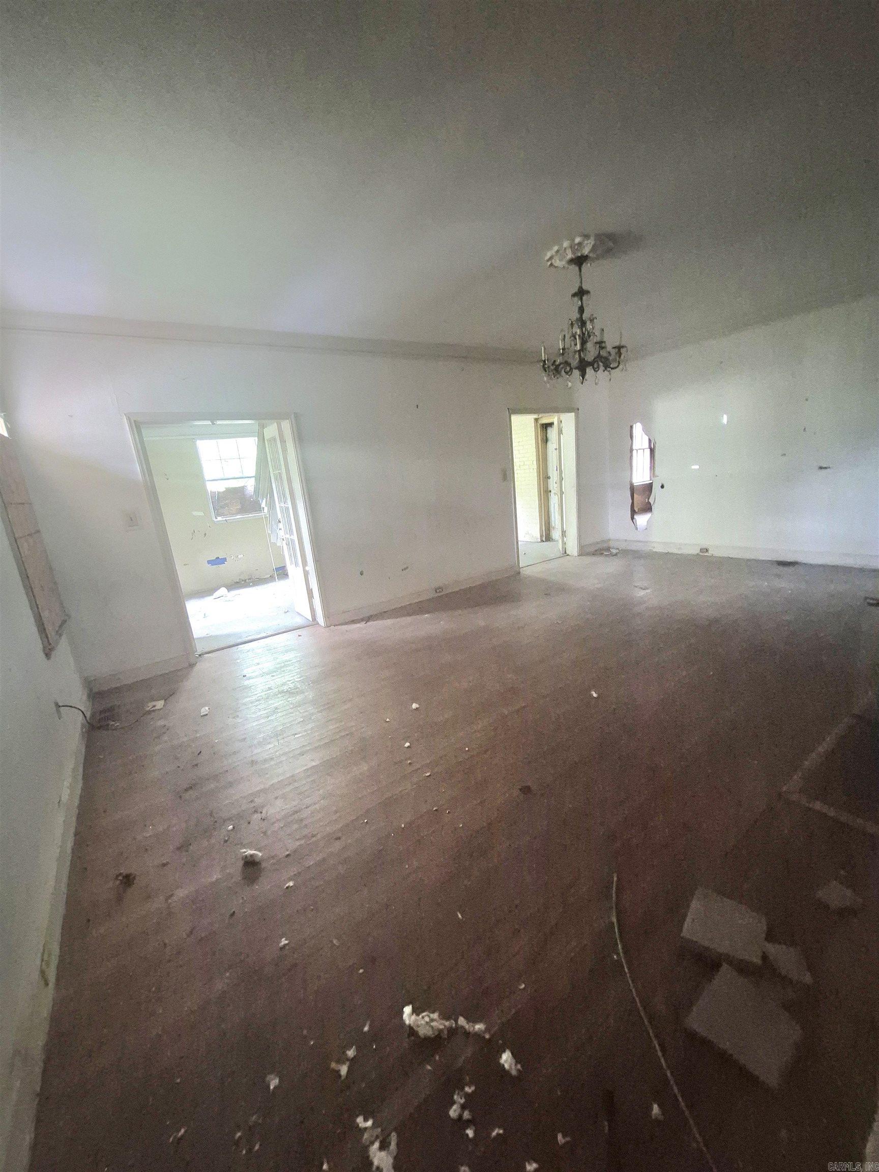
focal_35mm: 13
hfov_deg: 89.9
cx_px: 440
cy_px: 586
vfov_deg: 106.2
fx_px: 440
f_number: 2.2
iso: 1600
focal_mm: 1.74
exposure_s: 1/24
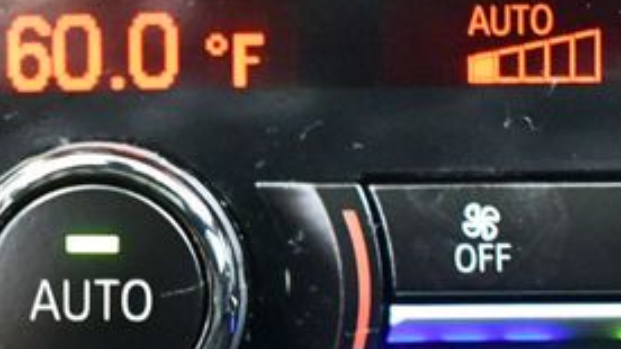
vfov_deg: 11.1
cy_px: 419
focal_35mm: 107
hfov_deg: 19.7
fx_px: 1761
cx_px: 108
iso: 12800
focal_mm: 22
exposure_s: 1/25
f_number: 3.8
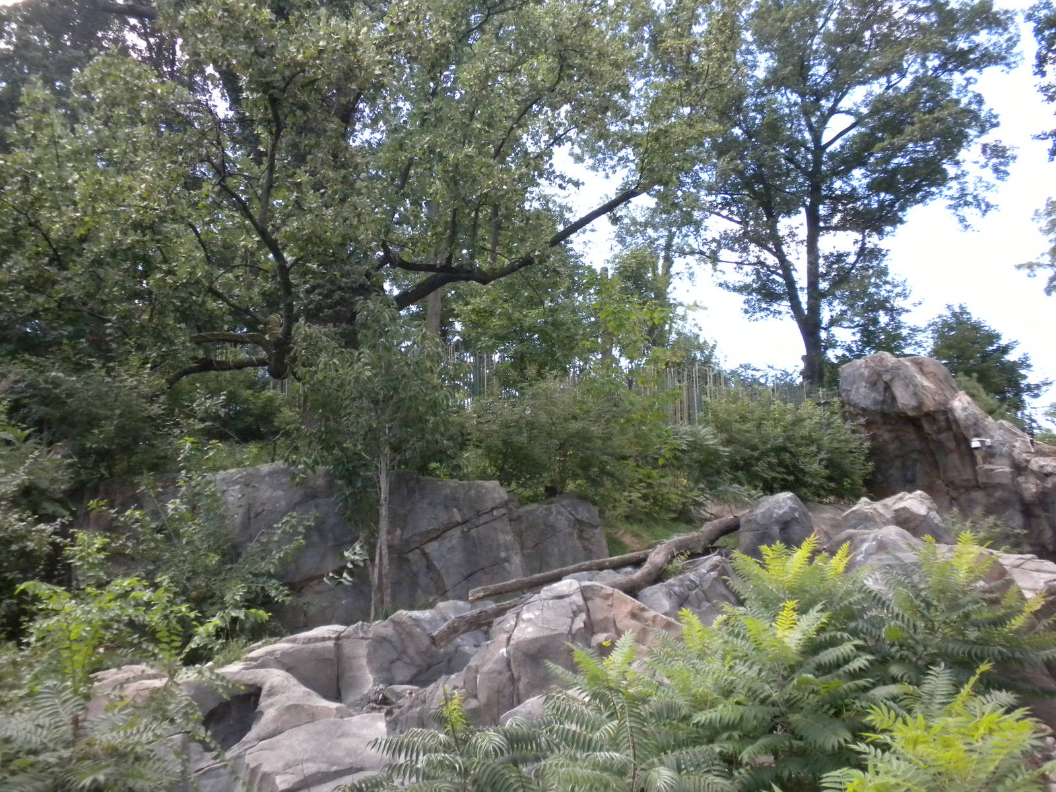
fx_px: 1129
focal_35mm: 37
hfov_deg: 50.1
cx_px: 528
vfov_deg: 38.7
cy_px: 396
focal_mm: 6.6
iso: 400
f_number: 3.5
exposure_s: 1/646
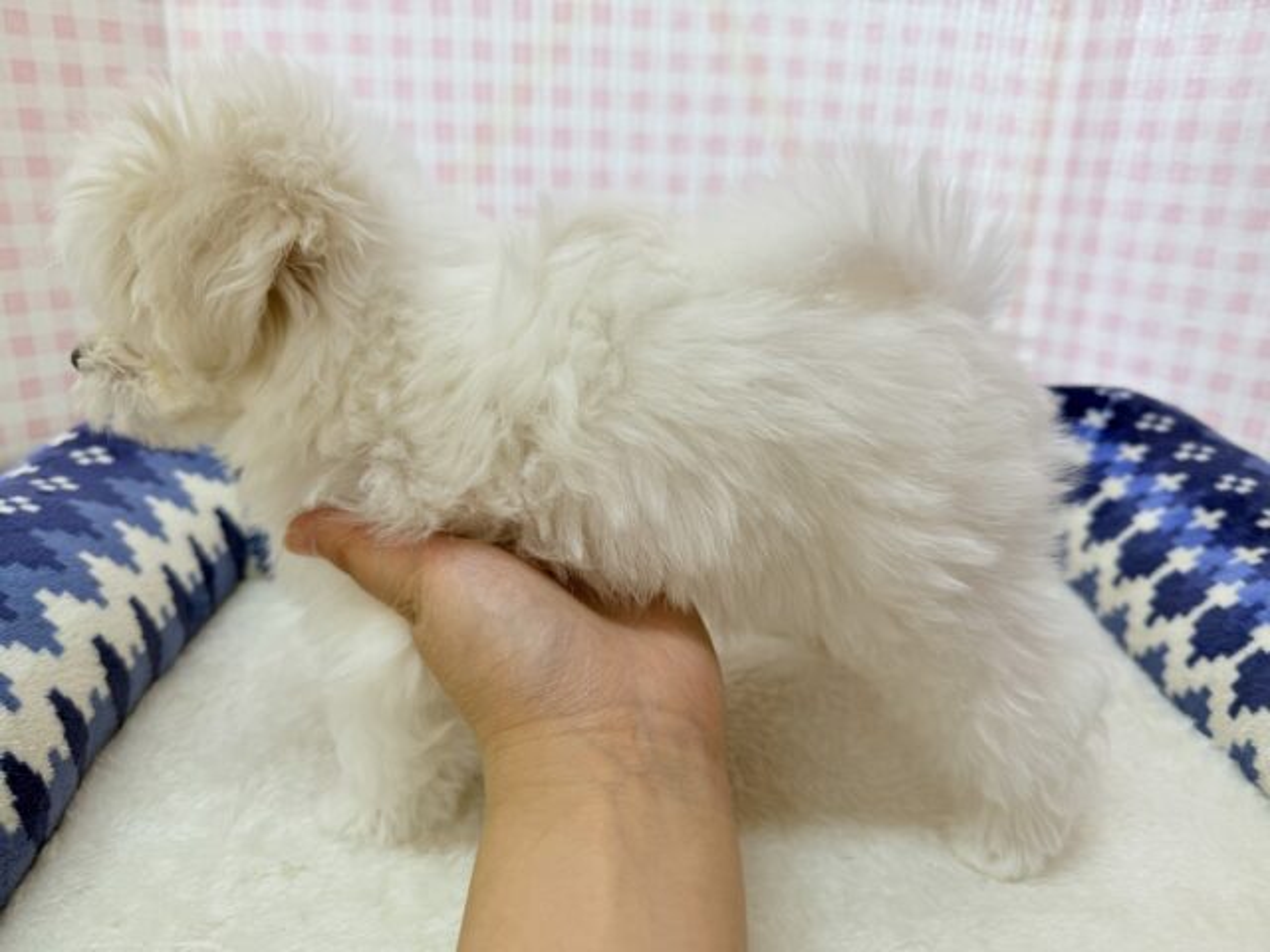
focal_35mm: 24
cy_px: 476
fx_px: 881
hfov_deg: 71.6
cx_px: 635
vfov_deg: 56.8
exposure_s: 1/100
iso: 64
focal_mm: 6.76
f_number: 1.78
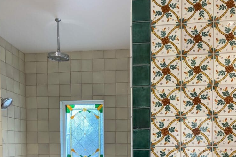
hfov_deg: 51.9
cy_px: 158
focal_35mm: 37
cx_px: 117
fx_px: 243
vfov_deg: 32.9
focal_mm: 4.25
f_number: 1.8
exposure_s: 1/120
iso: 80
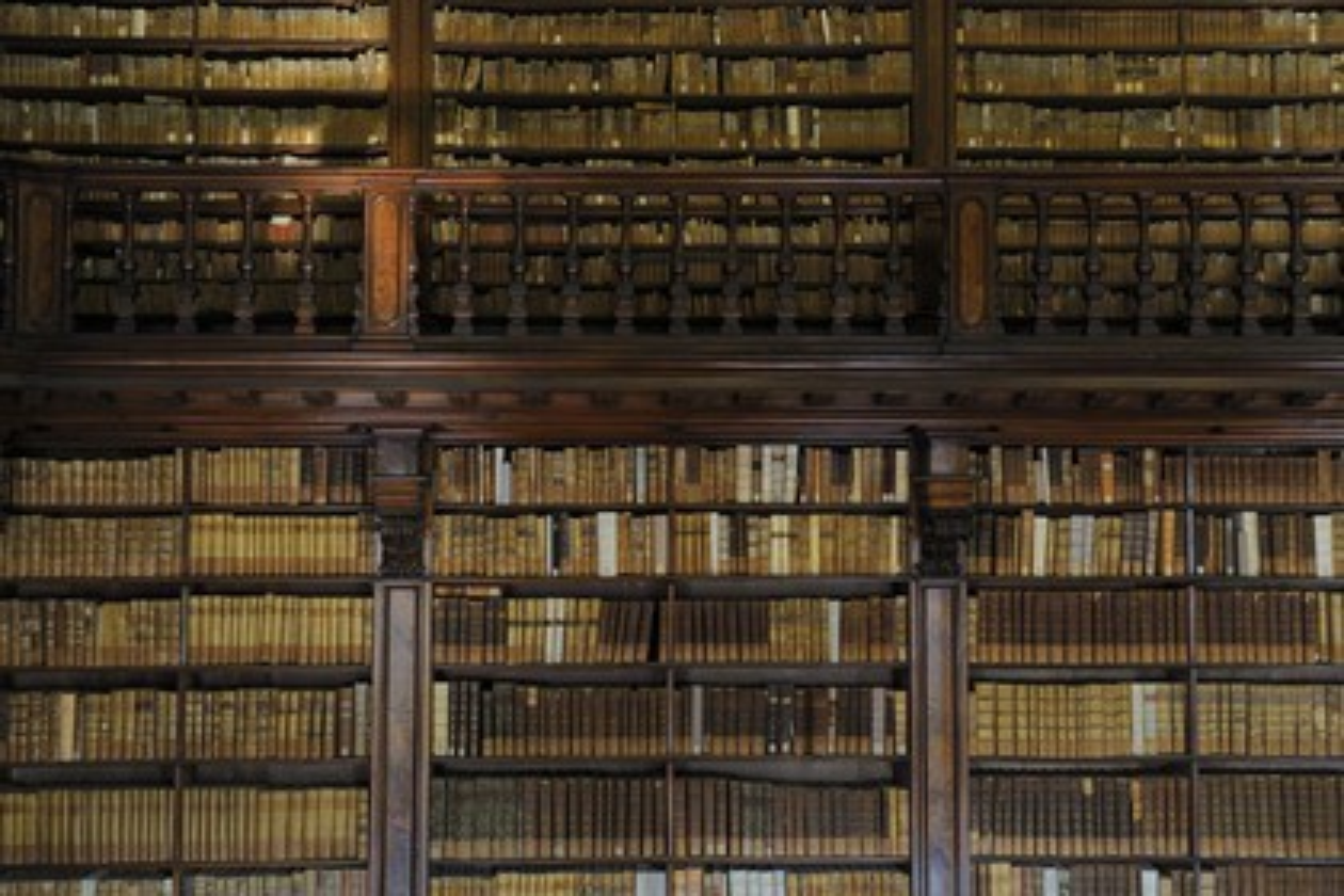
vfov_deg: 35.1
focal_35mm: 38
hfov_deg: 50.7
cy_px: 448
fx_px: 1419
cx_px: 672
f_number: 4
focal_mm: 38
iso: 800
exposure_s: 1/40
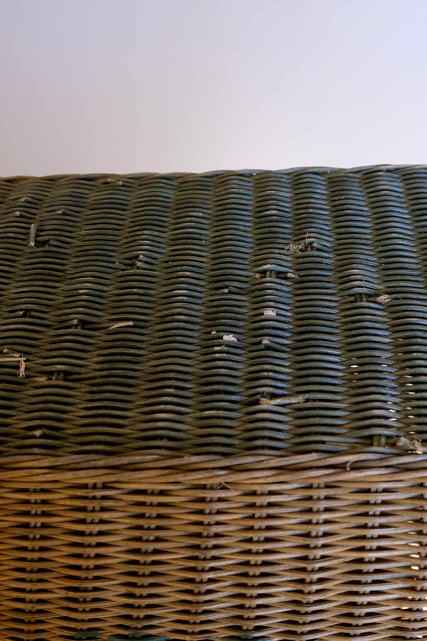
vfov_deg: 39.6
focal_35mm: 50
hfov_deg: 26.9
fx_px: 890
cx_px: 254
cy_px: 318
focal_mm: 22.3
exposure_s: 1/60
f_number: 4
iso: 1000
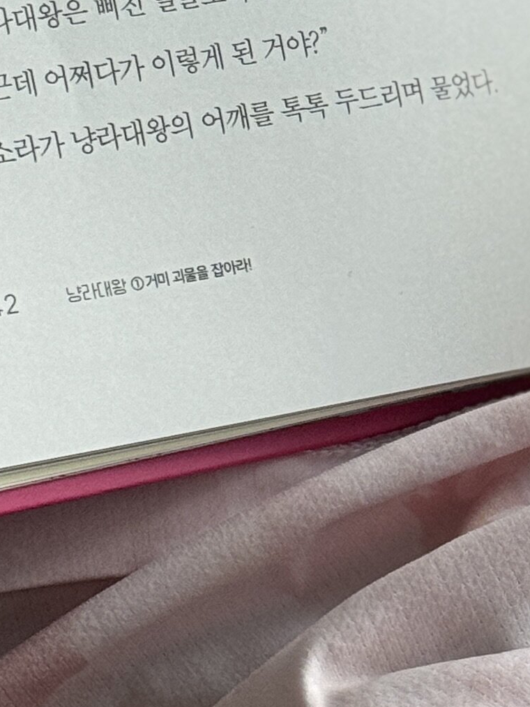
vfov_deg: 10.3
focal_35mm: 191
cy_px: 40
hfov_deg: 7.7
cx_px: 566
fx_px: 3898
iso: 100
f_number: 1.78
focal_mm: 6.76
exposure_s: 1/60
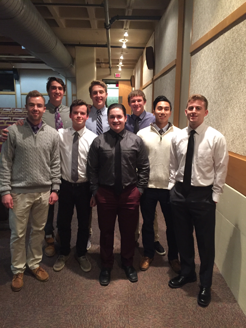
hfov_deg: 48.2
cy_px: 164
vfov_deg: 61.7
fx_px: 275
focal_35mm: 29
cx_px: 123
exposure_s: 1/30
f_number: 2.2
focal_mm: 4.15
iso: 200
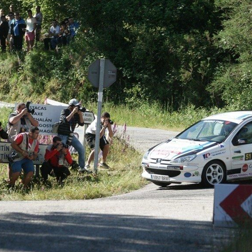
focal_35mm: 271
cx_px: 109
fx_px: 2232
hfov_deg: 6.5
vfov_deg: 6.5
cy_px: 118
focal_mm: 180
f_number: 5.6
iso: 800
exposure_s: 1/1600
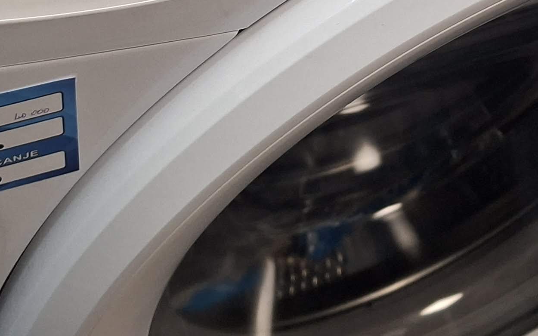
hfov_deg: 26.3
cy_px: -189
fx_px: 1144
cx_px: 376
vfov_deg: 15.3
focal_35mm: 78
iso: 320
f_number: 1.8
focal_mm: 5.54
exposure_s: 1/100
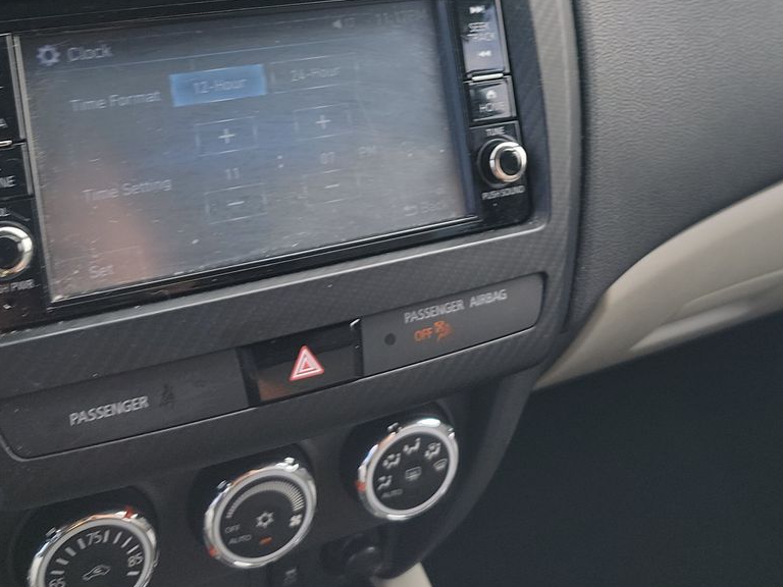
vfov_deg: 28.2
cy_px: 86
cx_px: 455
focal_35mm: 50
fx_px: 1131
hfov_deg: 38.1
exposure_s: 1/119
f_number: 1.8
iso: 55
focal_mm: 6.7
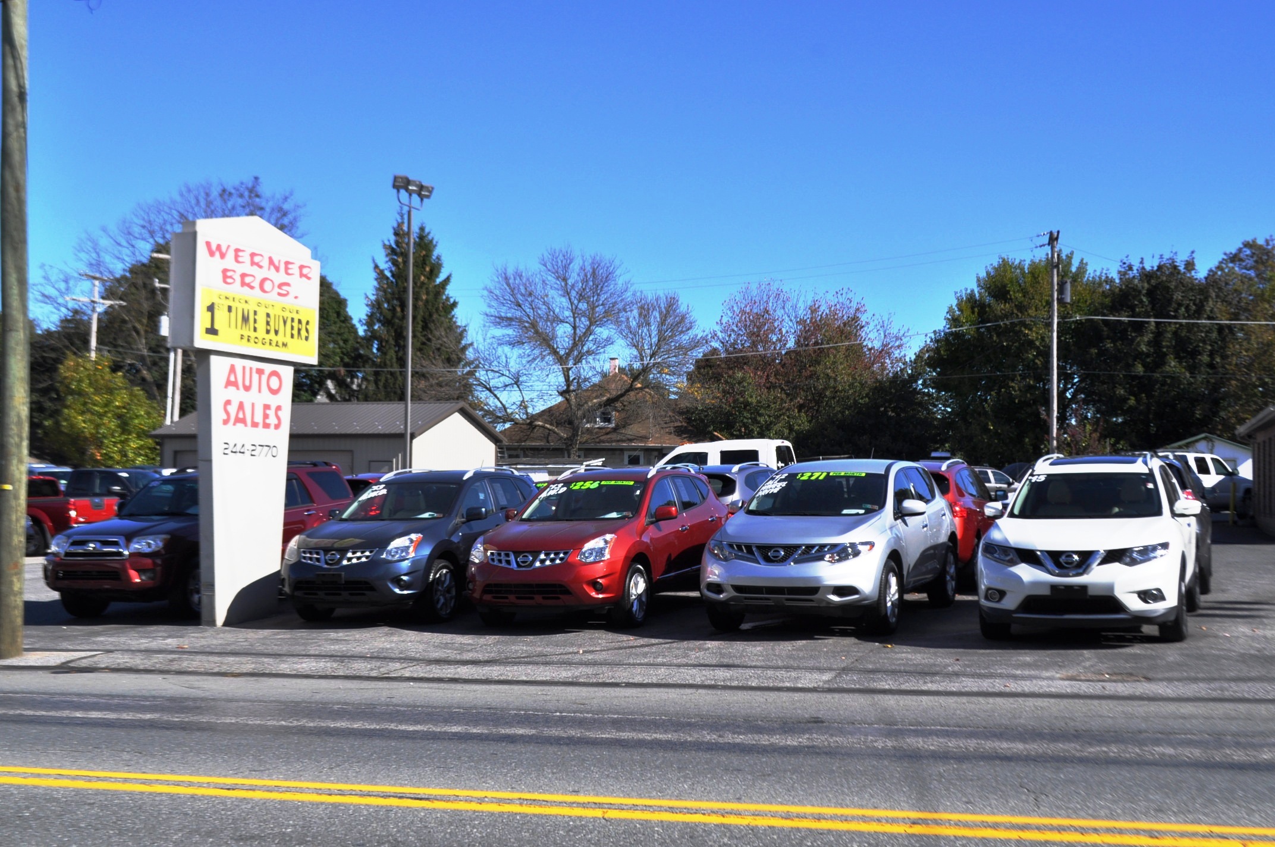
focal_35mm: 45
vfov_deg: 29.8
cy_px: 424
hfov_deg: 43.7
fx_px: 1592
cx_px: 638
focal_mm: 30
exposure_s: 1/500
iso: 200
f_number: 11
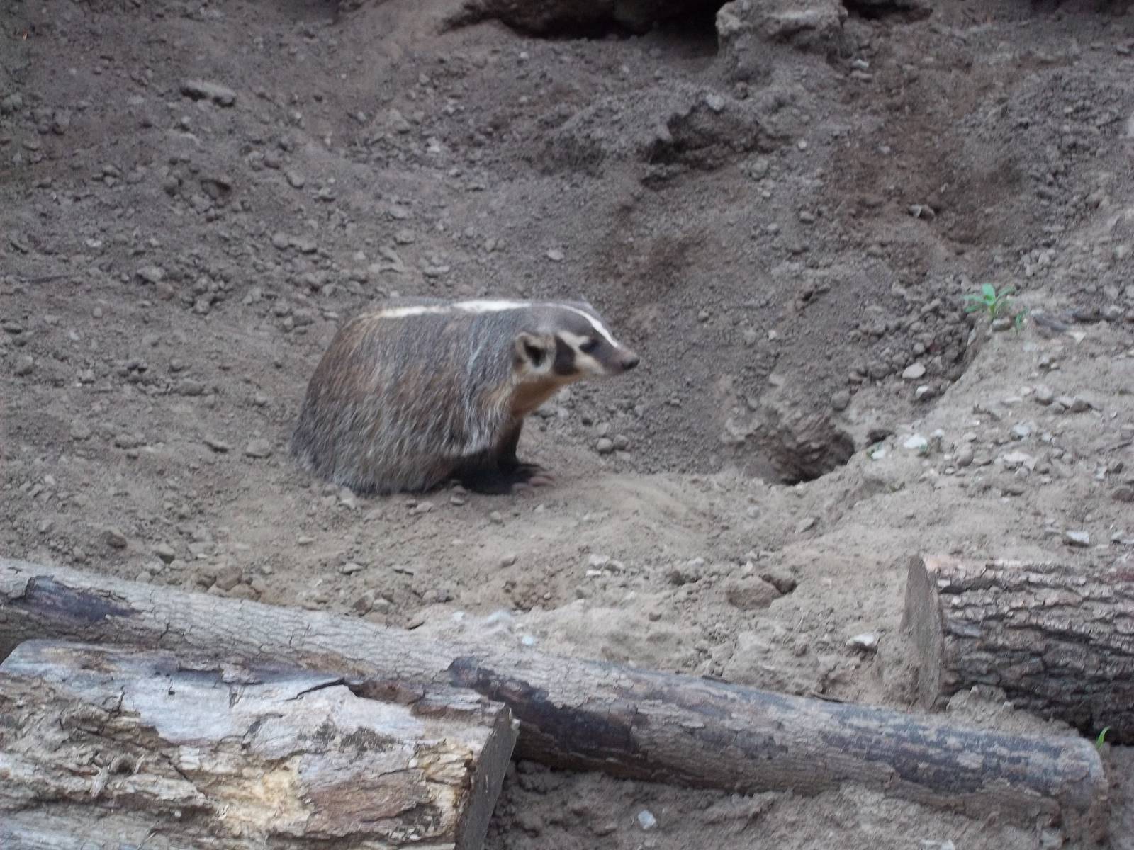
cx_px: 567
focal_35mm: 96
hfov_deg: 20.4
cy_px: 425
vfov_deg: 15.4
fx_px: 3145
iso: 124
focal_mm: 17.1
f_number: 5.2
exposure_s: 1/60
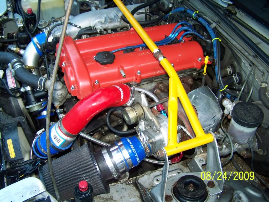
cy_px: 101
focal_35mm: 38
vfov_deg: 37.7
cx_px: 134
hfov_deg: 49.0
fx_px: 295
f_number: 2.8
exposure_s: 1/30
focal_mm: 6.3
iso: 200
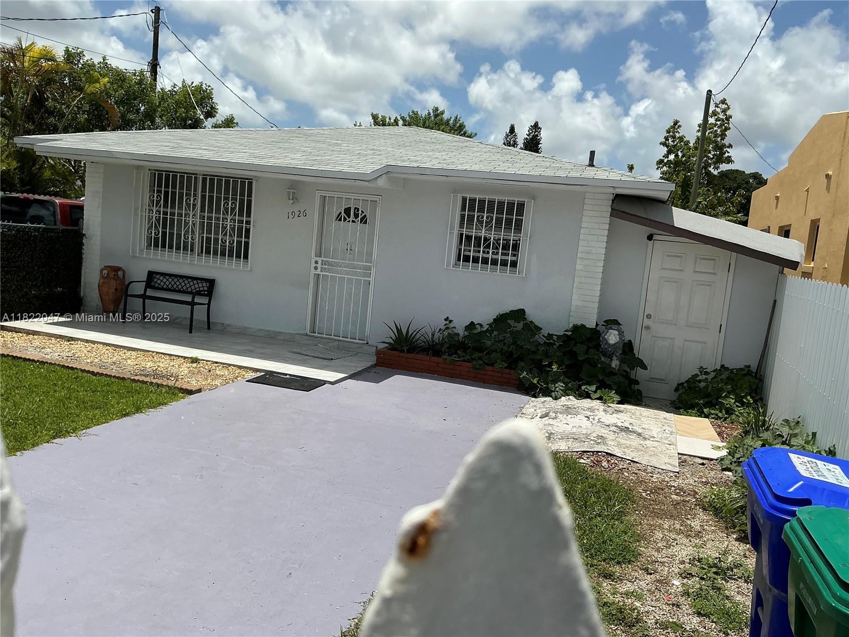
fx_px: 687
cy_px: 318
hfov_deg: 63.4
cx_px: 424
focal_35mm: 28
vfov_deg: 49.7
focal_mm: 3
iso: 25
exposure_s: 1/4065
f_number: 1.8
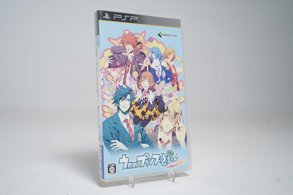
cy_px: 98
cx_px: 146
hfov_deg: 50.7
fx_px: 309
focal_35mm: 38
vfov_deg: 35.1
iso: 500
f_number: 5
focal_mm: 38
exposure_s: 1/40
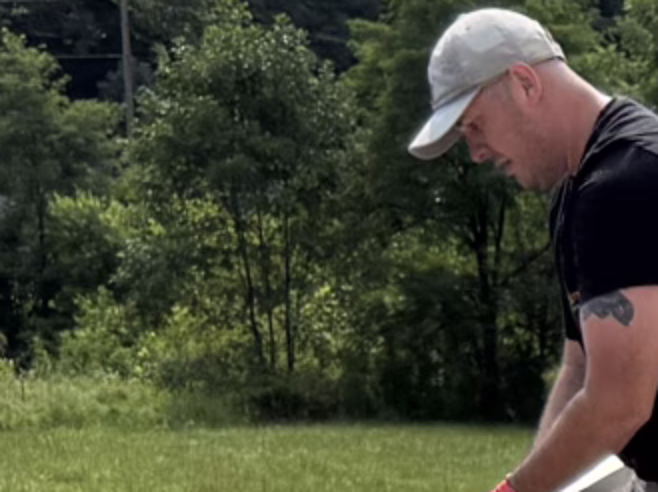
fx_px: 3551
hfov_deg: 9.4
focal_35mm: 187
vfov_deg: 7.5
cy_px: 1142
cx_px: 1608
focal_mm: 6.76
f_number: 1.78
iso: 80
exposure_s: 1/4167
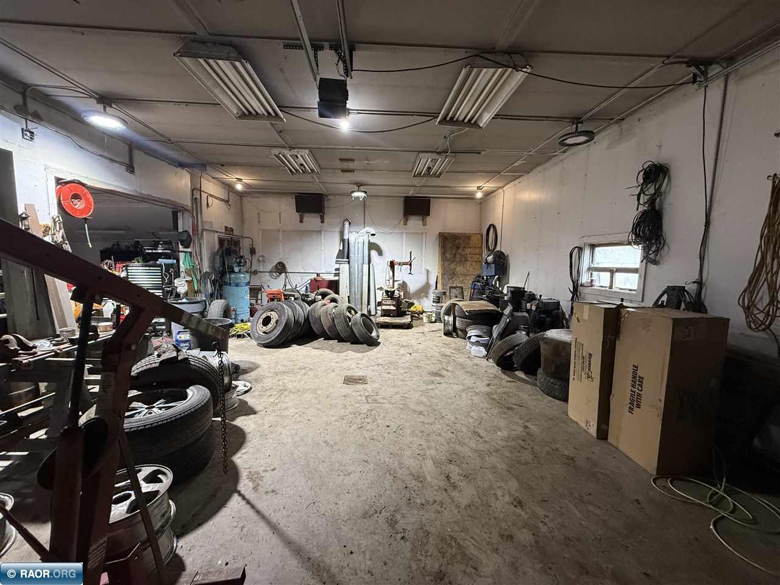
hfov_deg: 102.1
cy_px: 292
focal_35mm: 14
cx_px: 390
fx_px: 315
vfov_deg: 85.7
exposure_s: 1/60
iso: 250
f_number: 2.2
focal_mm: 2.22
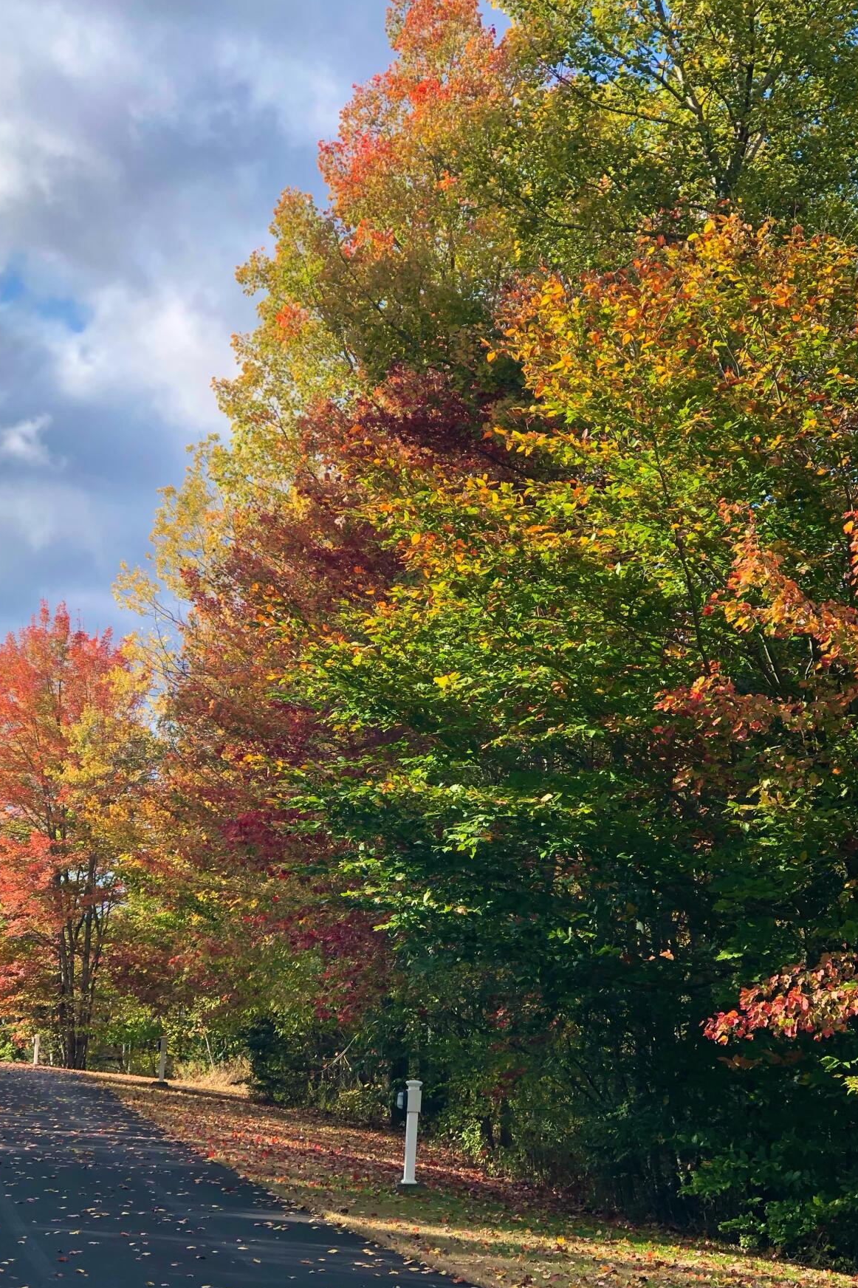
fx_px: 2432
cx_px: 437
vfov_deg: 29.7
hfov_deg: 20.0
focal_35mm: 68
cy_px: 661
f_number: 2.8
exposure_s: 1/262
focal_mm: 6.6
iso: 20
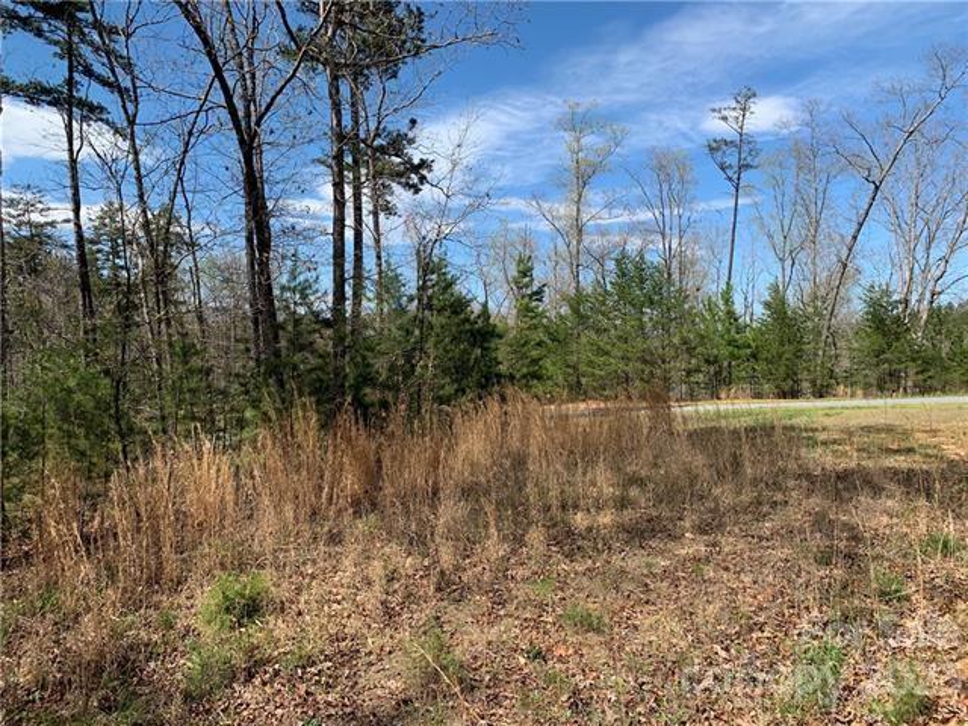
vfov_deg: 53.1
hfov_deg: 67.3
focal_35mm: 26
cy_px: 363
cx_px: 484
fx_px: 727
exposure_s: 1/1447
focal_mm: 4.25
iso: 25
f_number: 1.8
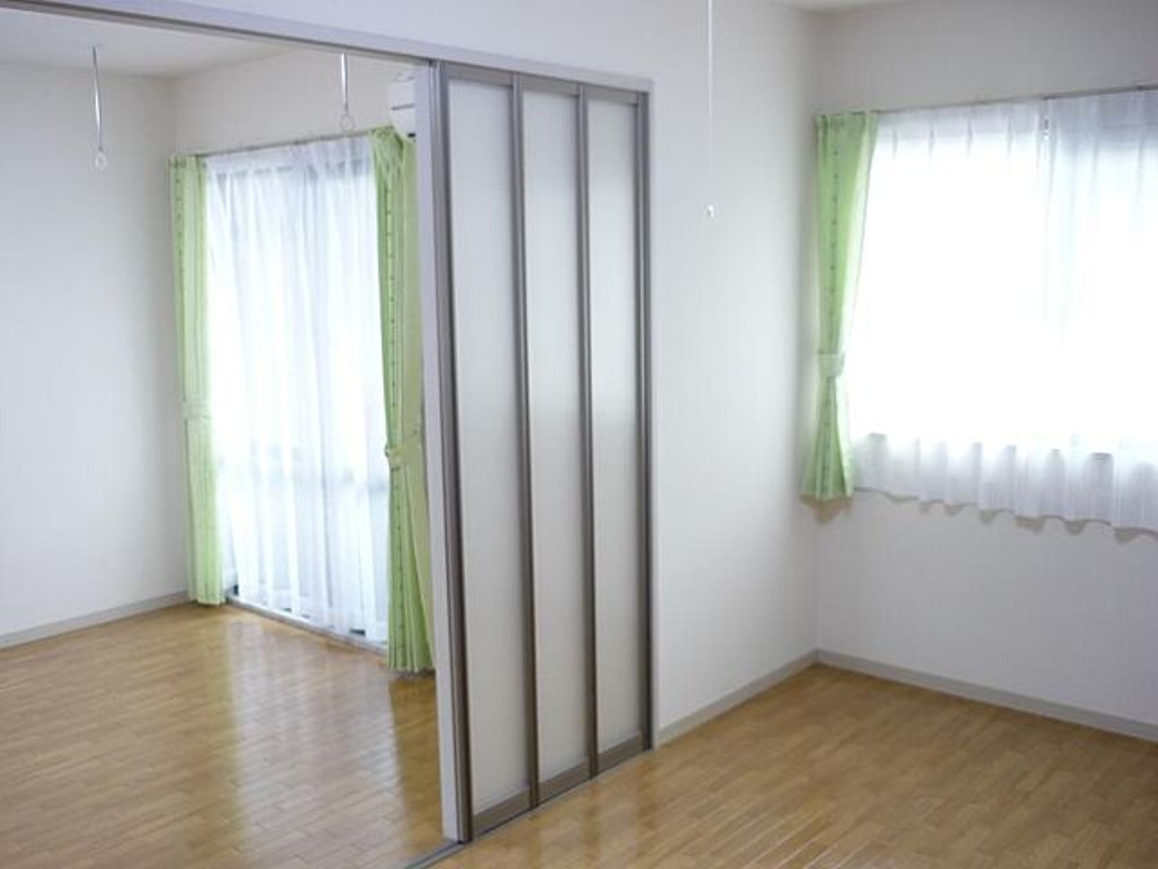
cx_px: 579
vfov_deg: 42.9
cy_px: 434
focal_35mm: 33
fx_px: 1104
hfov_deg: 55.4
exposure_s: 1/30
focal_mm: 5.5
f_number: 2.8
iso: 160
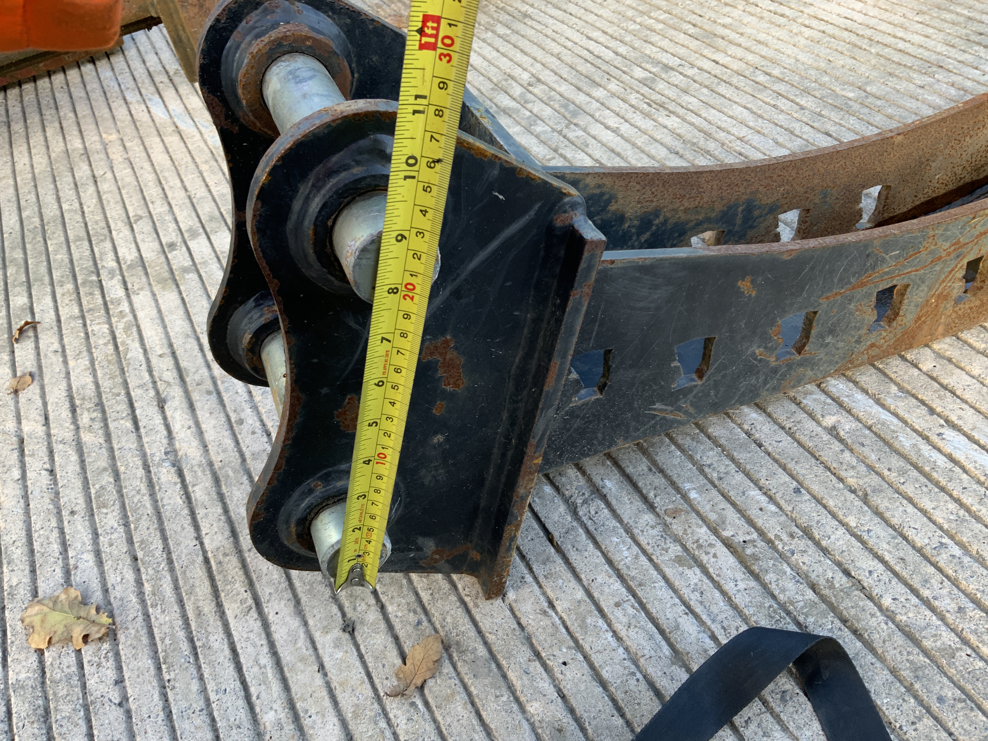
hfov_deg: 61.7
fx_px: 828
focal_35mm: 29
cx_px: 494
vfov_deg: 48.2
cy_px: 370
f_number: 1.8
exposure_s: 1/122
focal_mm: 3
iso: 32
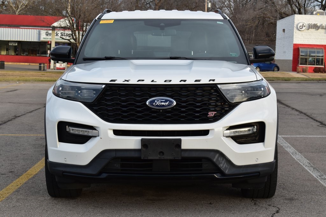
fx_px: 747
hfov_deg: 24.6
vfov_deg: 16.6
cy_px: 108
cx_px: 163
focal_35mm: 82
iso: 400
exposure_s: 1/125
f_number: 9
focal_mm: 55
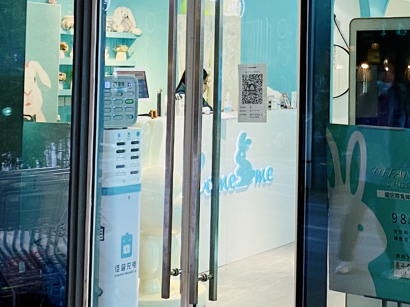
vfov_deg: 16.9
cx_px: 355
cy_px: 29
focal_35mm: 86
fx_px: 1019
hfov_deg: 22.3
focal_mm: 4.25
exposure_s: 1/50
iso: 64
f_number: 1.8
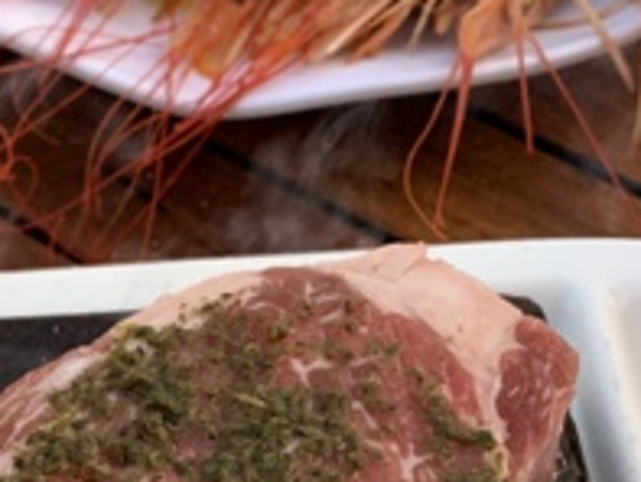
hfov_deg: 21.7
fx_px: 1631
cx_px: 49
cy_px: 700
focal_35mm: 88
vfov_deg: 15.6
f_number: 1.8
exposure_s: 1/121
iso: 80
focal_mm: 4.25
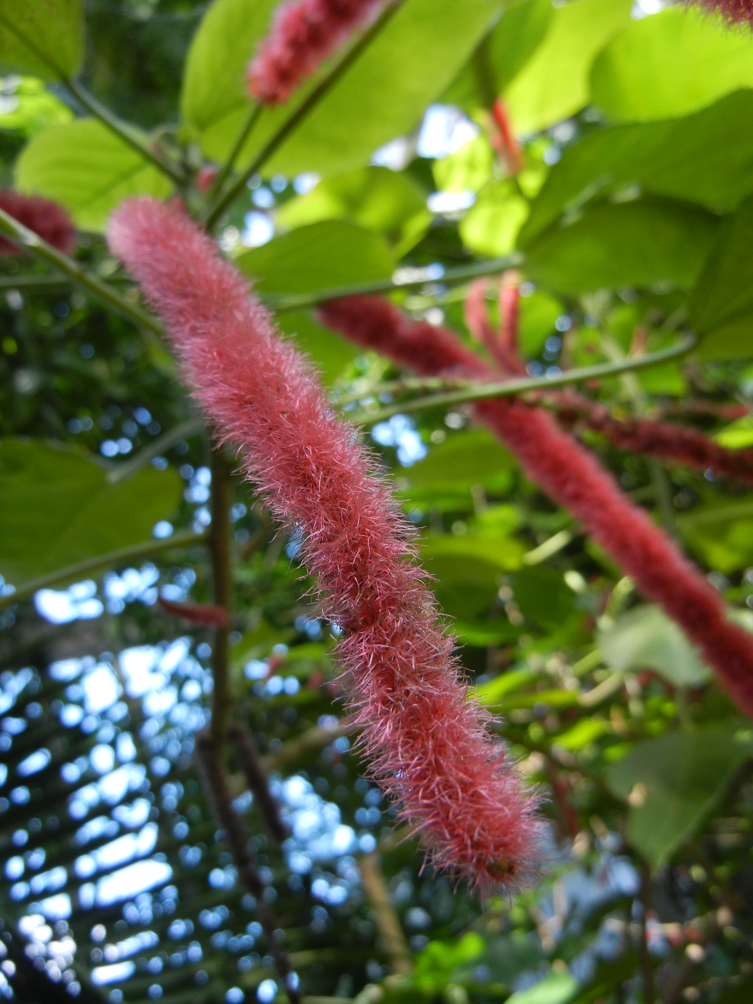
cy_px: 502
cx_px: 376
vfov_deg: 54.0
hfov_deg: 41.8
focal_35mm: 34
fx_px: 986
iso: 160
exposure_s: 1/91.4
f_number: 3.6
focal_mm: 6.2
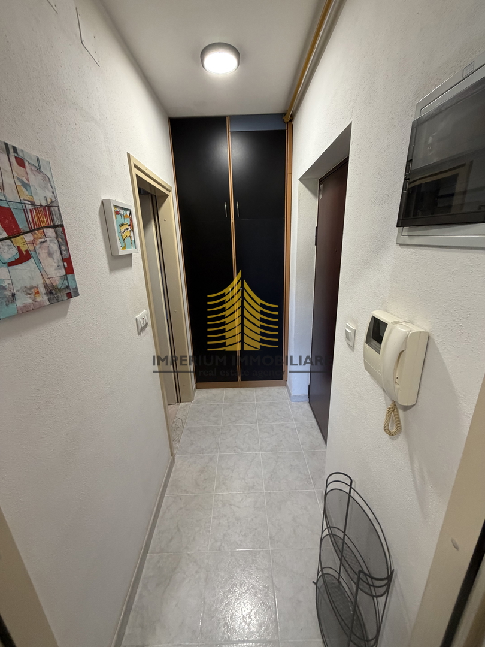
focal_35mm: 14
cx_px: 242
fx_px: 262
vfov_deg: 102.1
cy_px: 324
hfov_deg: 85.7
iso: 320
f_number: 2.2
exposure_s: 1/94
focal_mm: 2.22
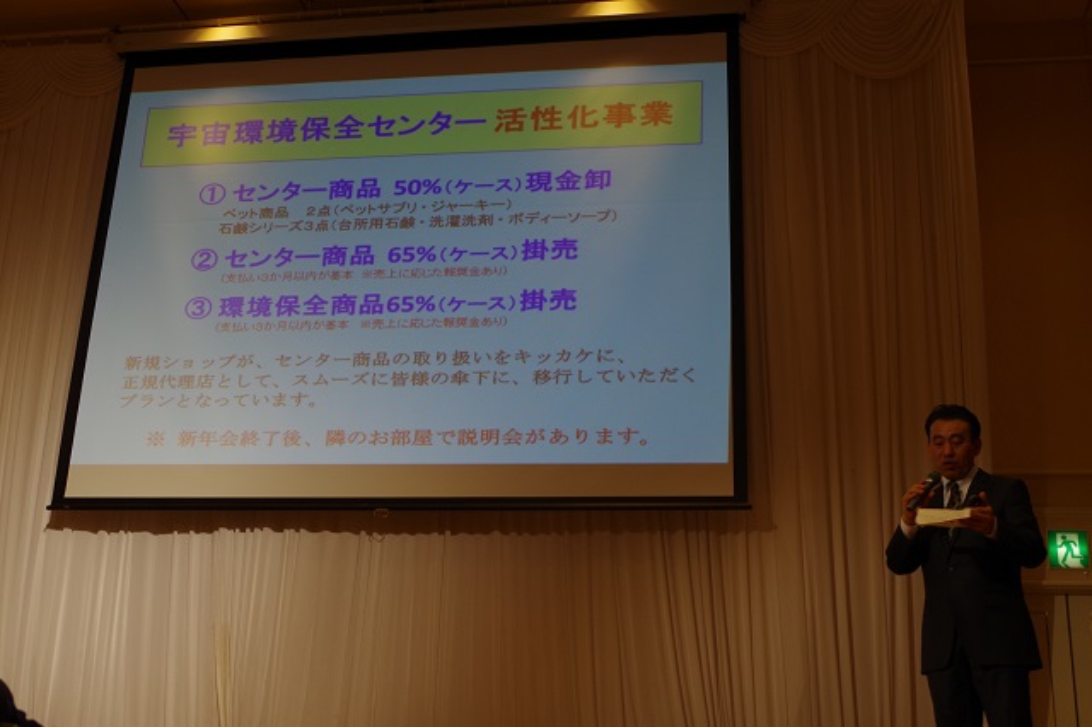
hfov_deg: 46.4
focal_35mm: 42
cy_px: 364
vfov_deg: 31.9
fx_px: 1273
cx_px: 546
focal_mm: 28.13
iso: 400
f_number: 6.3
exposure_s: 1/60
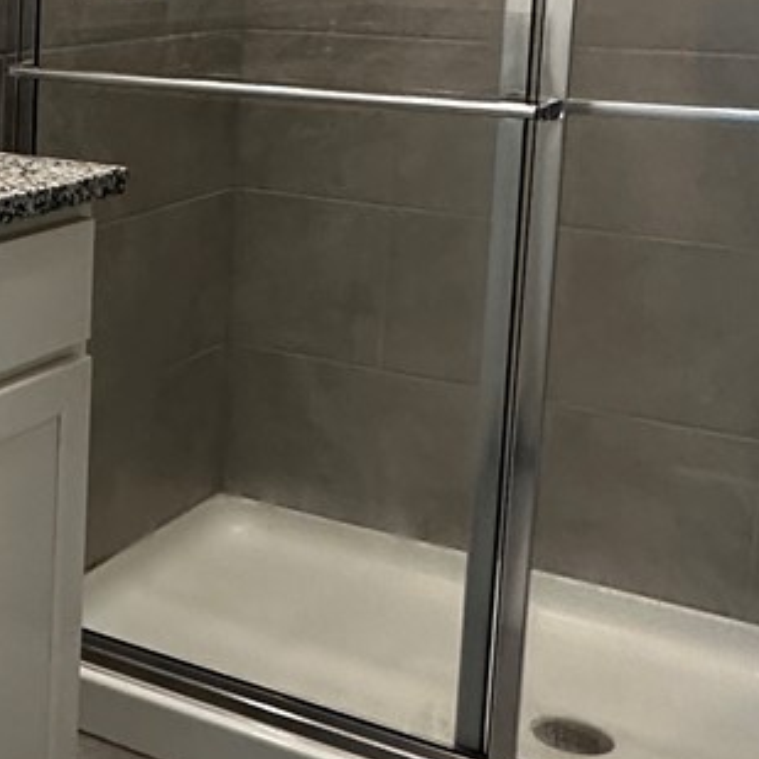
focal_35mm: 64
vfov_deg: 26.4
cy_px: 142
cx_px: -184
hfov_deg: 24.1
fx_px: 1588
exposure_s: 1/120
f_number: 2.2
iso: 250
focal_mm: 2.22
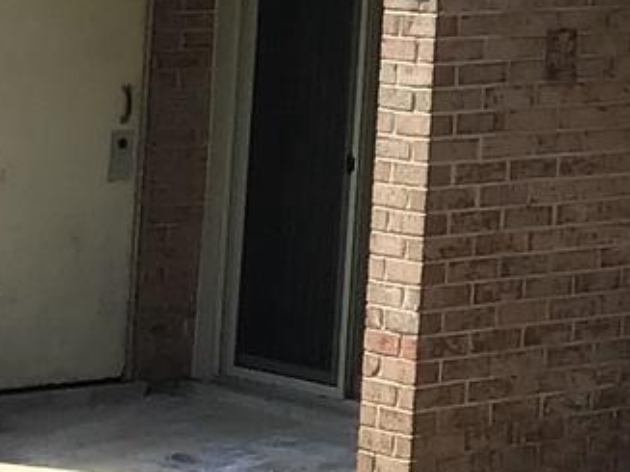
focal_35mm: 194
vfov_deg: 7.3
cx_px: 1266
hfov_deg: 9.5
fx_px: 3529
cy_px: -534
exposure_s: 1/522
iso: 25
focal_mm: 3.3
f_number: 2.4
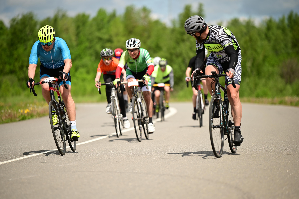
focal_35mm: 175
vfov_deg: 7.8
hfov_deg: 11.8
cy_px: 100
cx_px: 150
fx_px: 1453
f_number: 2.8
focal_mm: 175
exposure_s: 1/3200
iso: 160
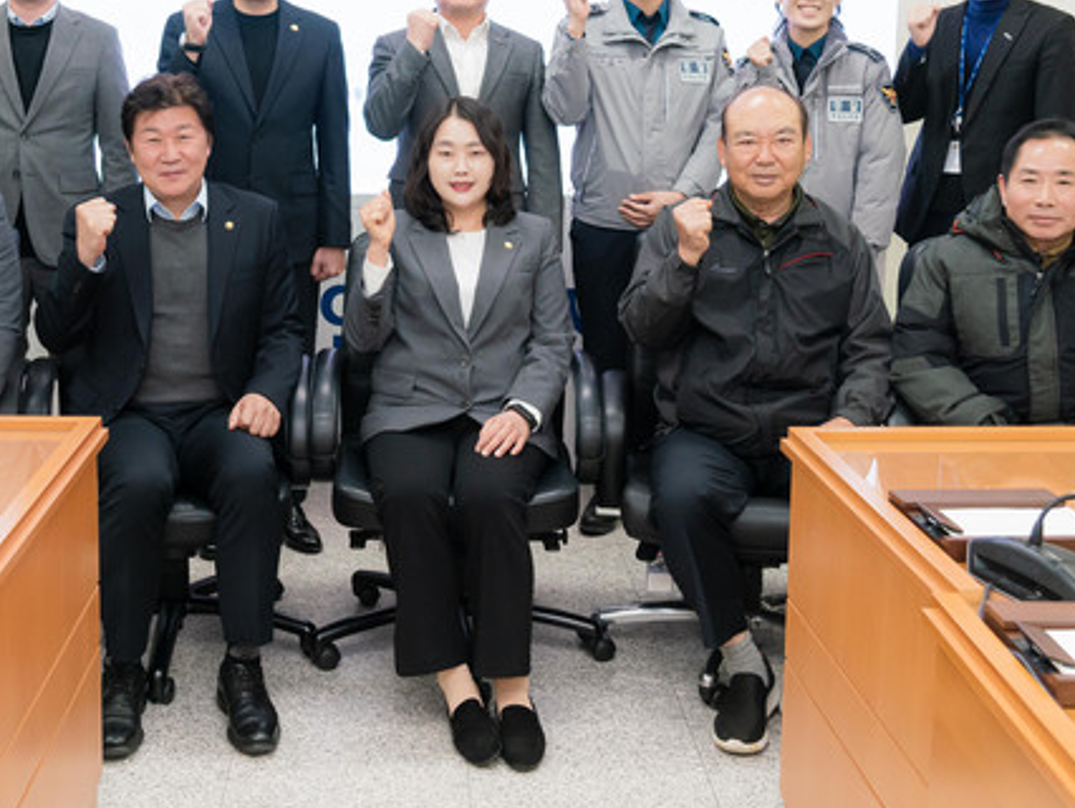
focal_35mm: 44
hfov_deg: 42.7
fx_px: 1367
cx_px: 419
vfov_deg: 32.4
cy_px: 222
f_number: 4
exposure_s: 1/250
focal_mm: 25
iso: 2000
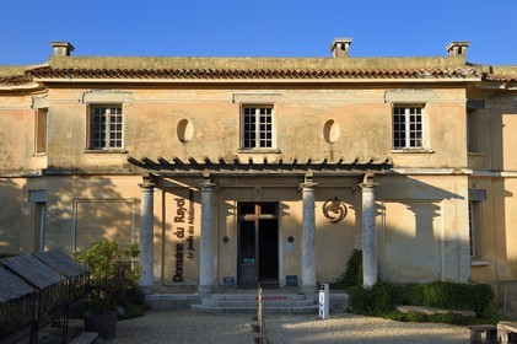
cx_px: 258
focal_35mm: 44
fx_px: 631
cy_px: 172
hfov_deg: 44.5
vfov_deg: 30.5
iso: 200
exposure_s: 1/400
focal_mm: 44
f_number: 9
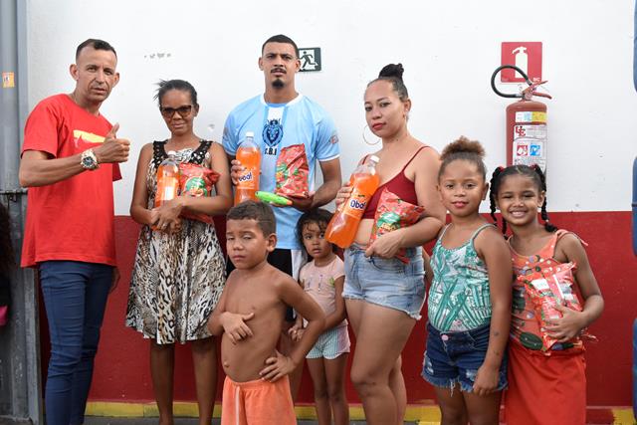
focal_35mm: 33
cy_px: 212
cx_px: 318
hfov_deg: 57.2
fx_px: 584
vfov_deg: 40.0
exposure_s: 1/200
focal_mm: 22
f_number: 7.1
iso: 400
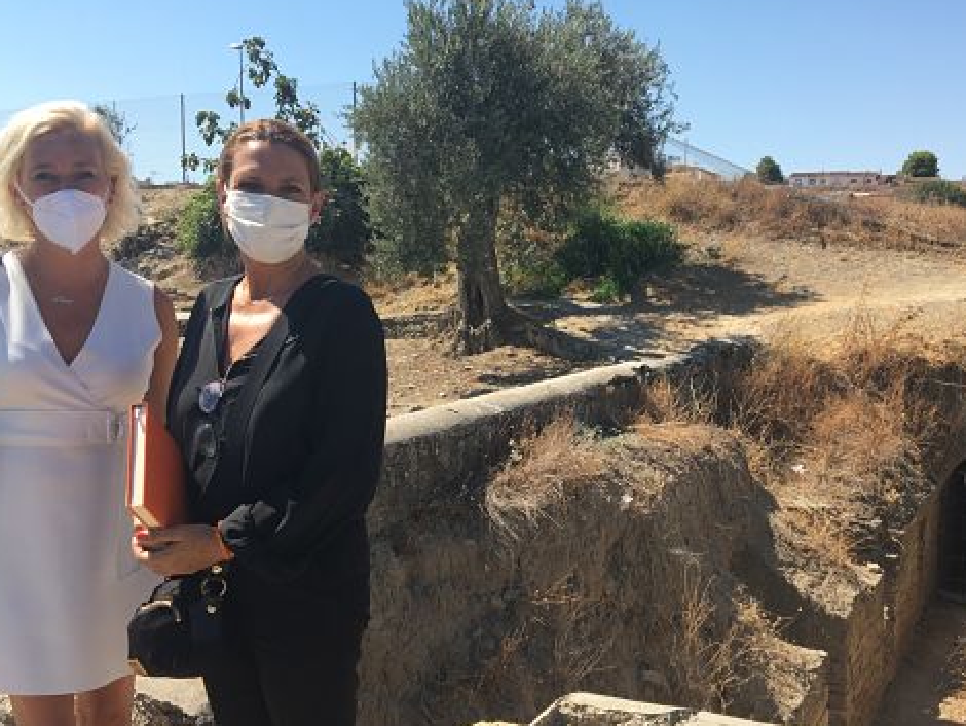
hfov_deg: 45.6
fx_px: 1145
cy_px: 425
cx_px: 560
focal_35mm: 41
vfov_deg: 35.1
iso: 25
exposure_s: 1/974
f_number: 2.2
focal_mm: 4.15
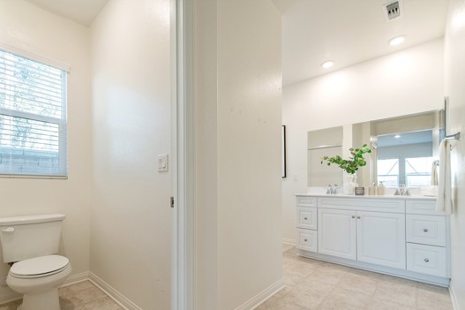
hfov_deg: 93.2
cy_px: 186
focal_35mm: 17
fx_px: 220
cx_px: 220
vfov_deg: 69.7
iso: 400
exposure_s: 1/200
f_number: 2.8
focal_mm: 14
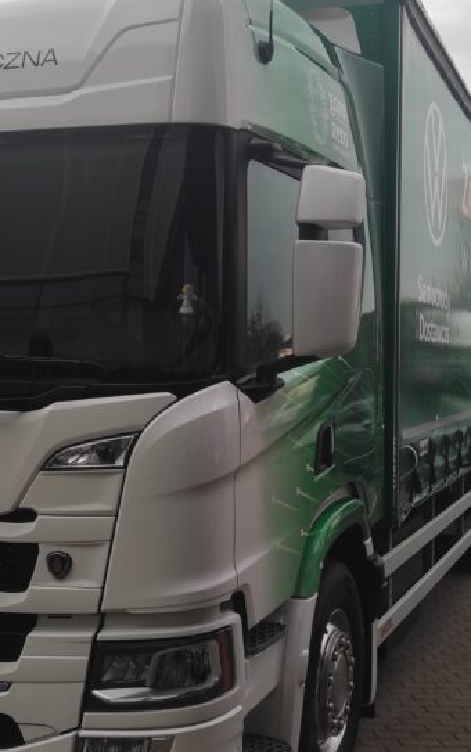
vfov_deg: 40.1
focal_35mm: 50
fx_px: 1026
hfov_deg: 25.7
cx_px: 144
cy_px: 294
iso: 100
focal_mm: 5.43
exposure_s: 1/103
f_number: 1.89
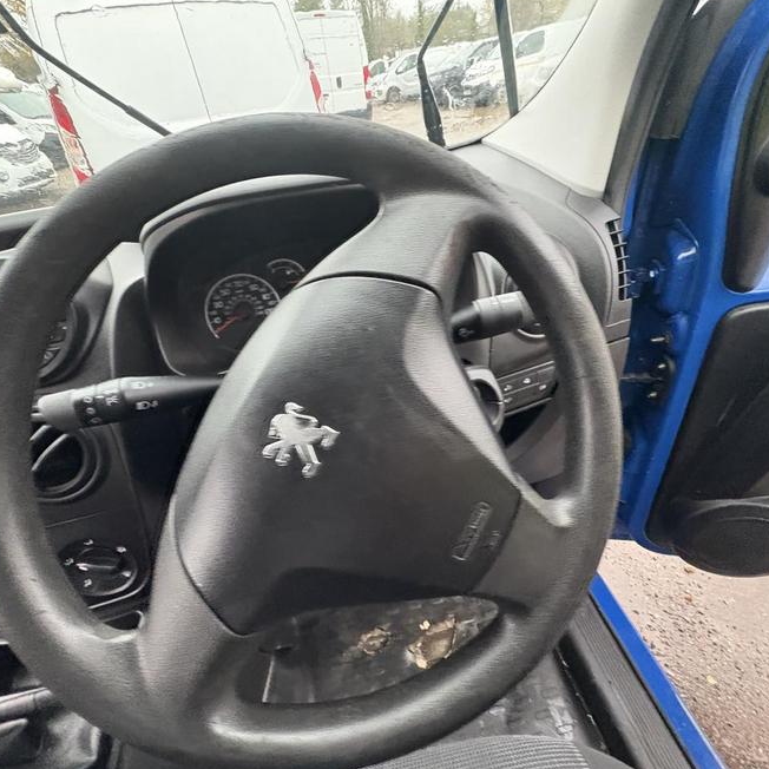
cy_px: 387
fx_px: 427
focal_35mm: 17
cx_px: 386
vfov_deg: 84.0
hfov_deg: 84.0
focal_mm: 2.22
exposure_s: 1/45
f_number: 2.2
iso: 800
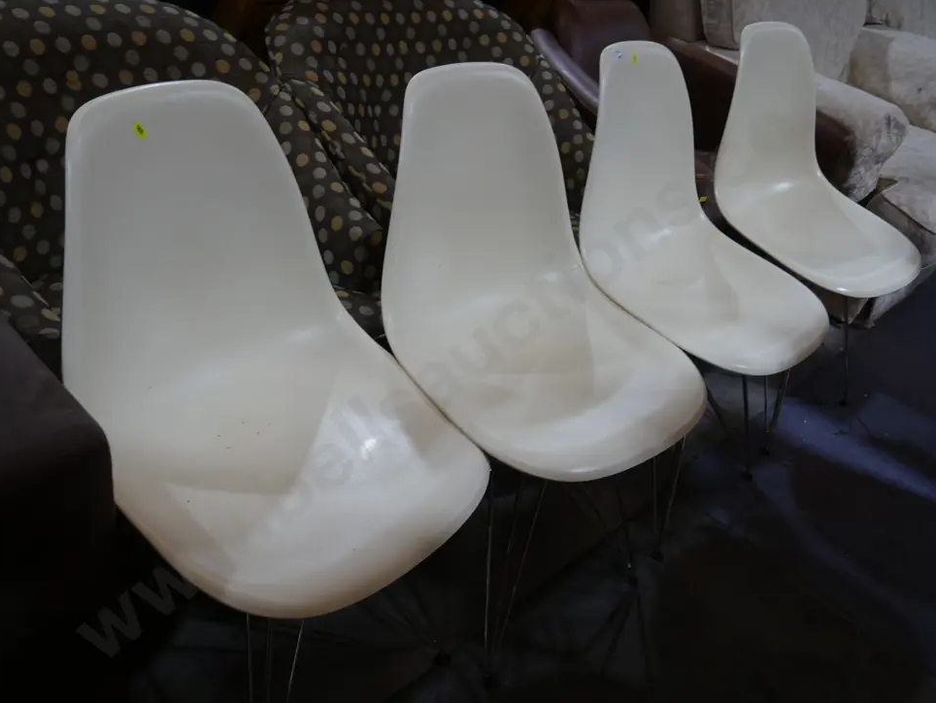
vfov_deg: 41.8
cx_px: 484
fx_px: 920
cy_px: 349
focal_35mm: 34
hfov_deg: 53.9
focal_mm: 16
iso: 200
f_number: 3.6
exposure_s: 1/60
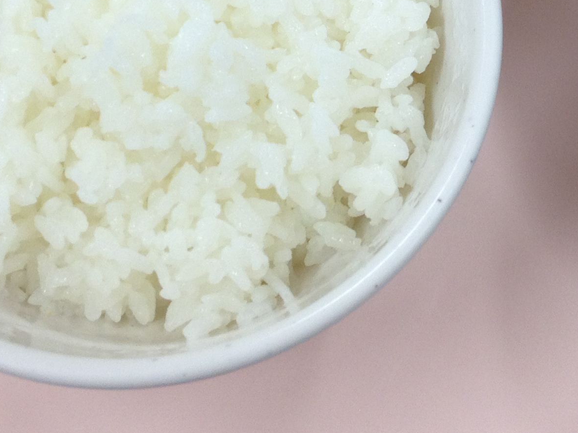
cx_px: 396
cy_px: -74
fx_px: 1619
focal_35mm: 97
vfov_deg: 14.8
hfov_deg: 20.2
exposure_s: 1/60
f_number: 2.4
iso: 80
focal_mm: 4.28
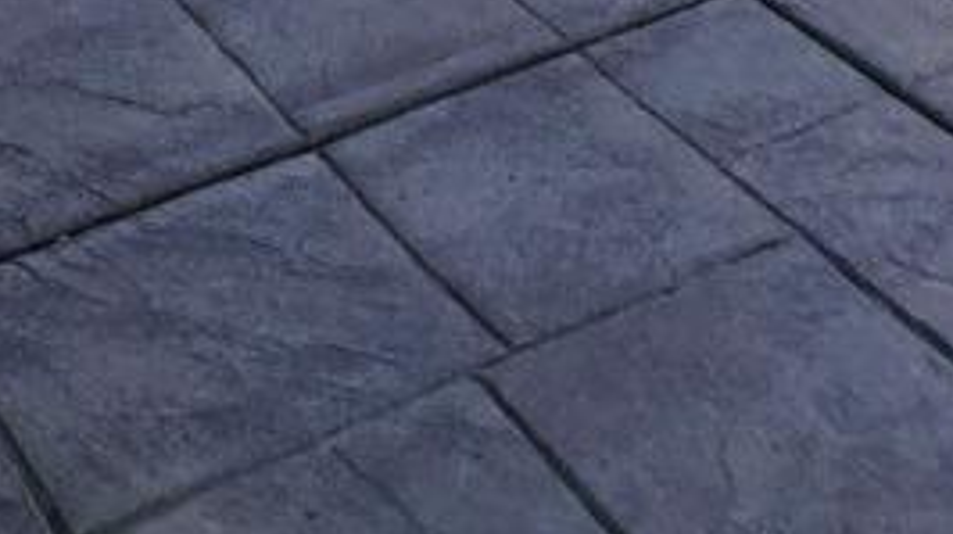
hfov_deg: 26.1
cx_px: 186
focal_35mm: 80
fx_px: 2020
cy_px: -1109
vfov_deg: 10.4
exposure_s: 1/960
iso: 50
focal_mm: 2.2
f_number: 2.2
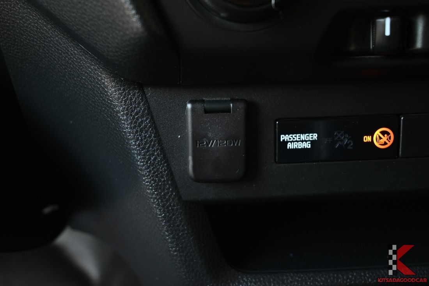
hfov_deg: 39.6
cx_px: 214
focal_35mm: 50
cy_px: 143
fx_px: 596
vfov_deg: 27.0
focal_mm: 50
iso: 400
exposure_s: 1/15
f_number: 6.3
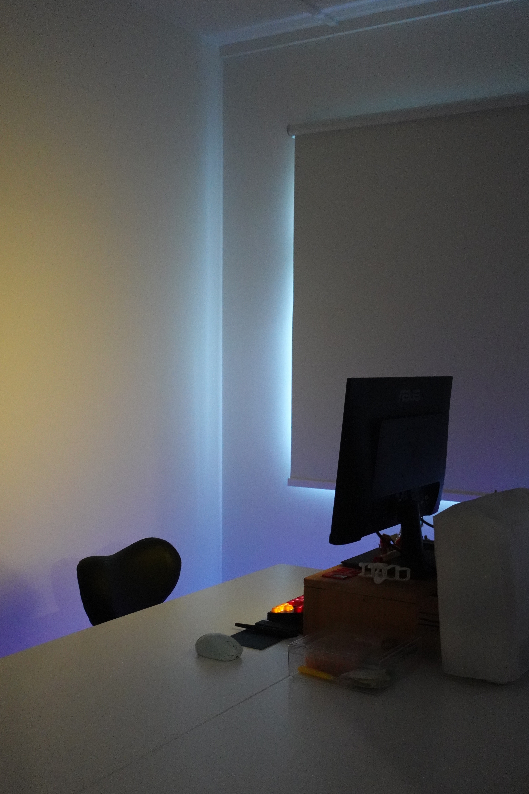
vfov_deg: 47.4
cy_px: 397
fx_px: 904
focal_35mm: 41
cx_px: 264
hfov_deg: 32.6
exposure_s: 1/30
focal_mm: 15.46
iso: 3200
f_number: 2.8
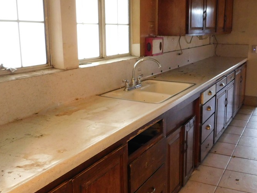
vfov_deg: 37.7
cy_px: 87
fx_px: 282
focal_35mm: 38
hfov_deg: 48.6
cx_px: 160
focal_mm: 4.5
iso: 400
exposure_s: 1/8
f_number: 3.1
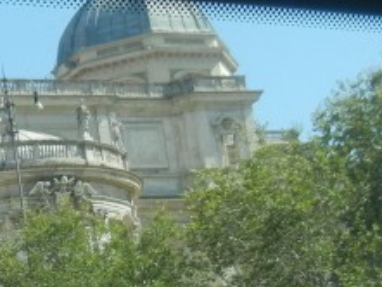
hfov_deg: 13.9
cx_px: -38
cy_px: 154
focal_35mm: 139
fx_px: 1535
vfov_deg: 10.7
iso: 160
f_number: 3.5
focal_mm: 5.4
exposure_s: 1/787
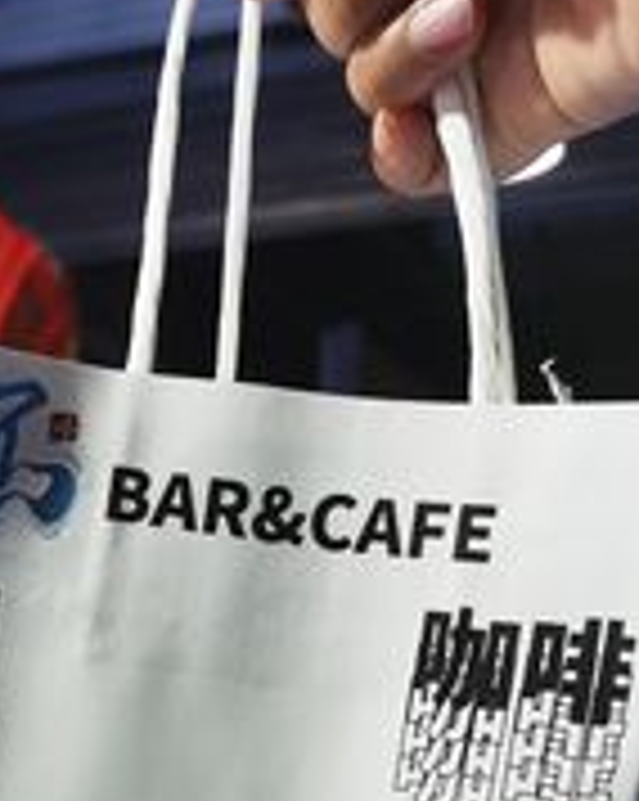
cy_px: 904
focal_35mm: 69
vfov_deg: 25.3
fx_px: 1634
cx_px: 50
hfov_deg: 21.6
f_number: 1.8
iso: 125
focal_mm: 5.58
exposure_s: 1/50
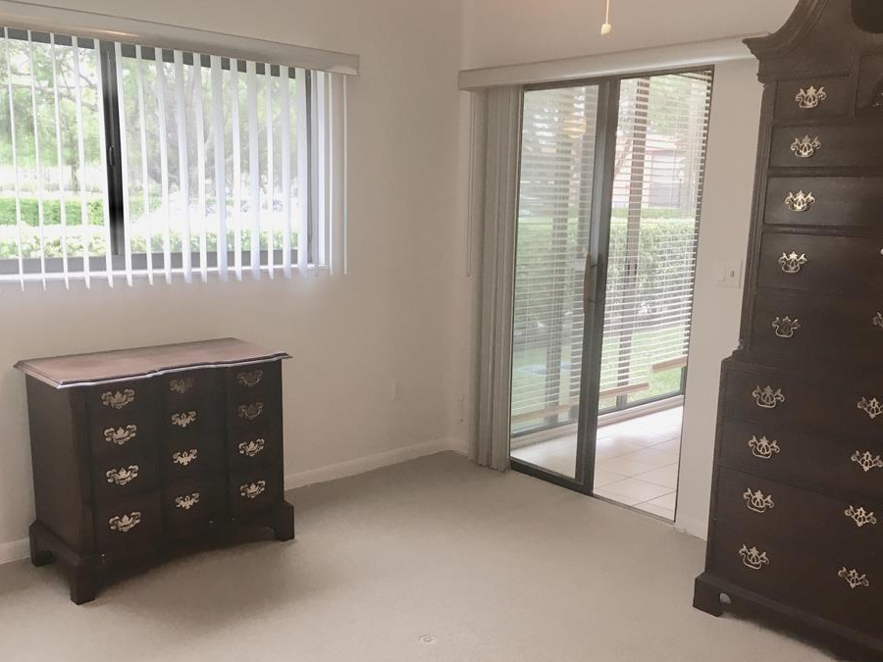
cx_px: 460
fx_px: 842
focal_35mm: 33
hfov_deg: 55.3
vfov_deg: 42.9
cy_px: 362
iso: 50
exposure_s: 1/30
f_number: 2.2
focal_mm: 4.15
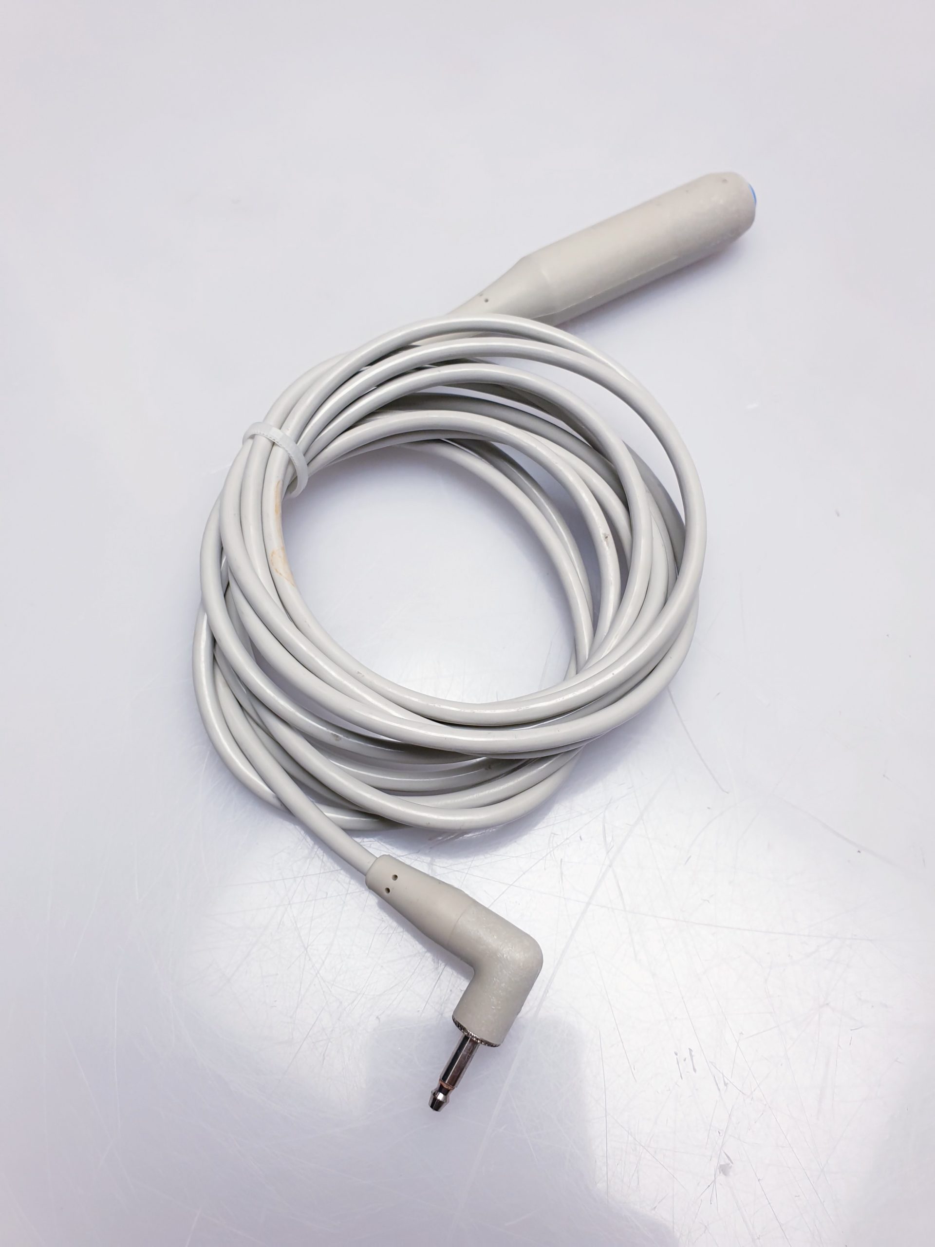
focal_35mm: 26
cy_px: 624
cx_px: 468
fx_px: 936
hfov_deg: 53.1
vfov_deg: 67.3
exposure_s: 1/100
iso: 50
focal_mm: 4.3
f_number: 2.4
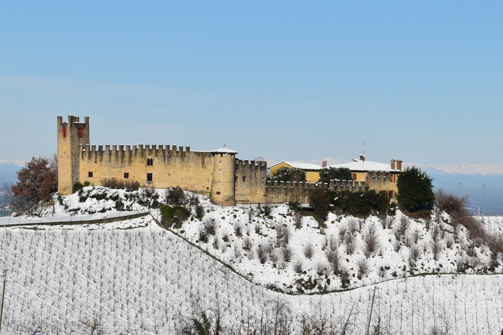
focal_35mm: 117
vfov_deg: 11.7
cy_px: 168
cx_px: 252
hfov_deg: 17.5
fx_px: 1635
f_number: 11
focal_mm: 78
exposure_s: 1/500
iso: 200
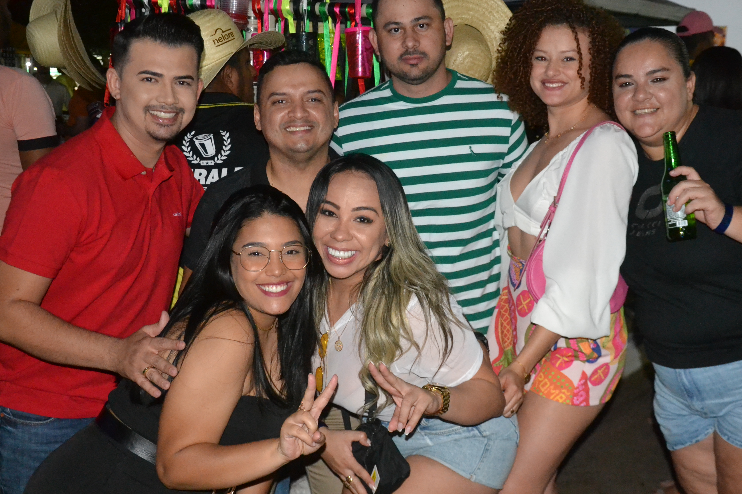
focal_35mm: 52
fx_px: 1065
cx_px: 453
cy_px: 296
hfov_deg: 38.2
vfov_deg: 26.1
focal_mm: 25
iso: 3200
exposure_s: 1/60
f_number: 4
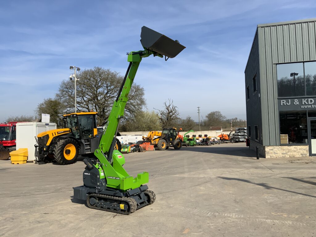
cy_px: 118
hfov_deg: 61.7
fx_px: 265
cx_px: 158
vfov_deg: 48.2
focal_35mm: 29
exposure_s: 1/2538
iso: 20
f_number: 1.8
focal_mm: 3
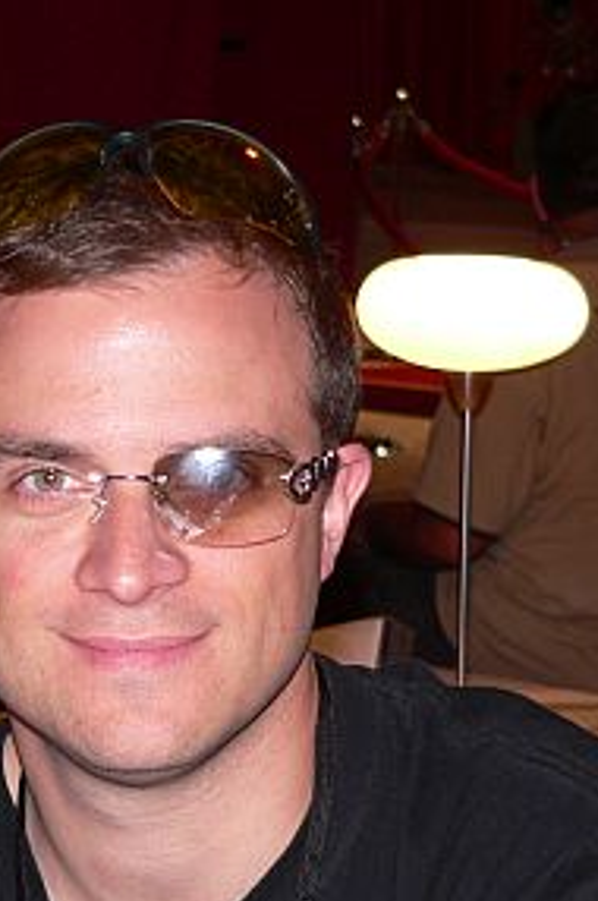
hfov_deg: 7.7
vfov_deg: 11.6
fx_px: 4446
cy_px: 583
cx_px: 183
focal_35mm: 178
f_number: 2.8
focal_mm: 15.7
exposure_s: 1/60
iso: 100
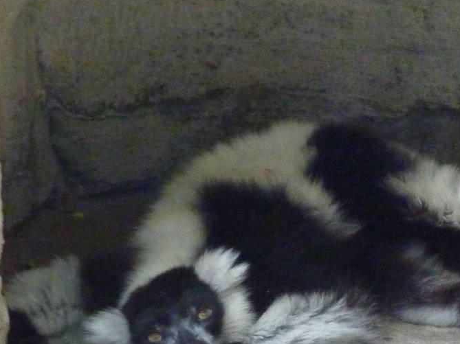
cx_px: 380
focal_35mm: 718
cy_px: 231
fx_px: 9536
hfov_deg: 2.8
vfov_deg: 2.1
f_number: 4.9
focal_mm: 49.2
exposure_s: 1/125
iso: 800
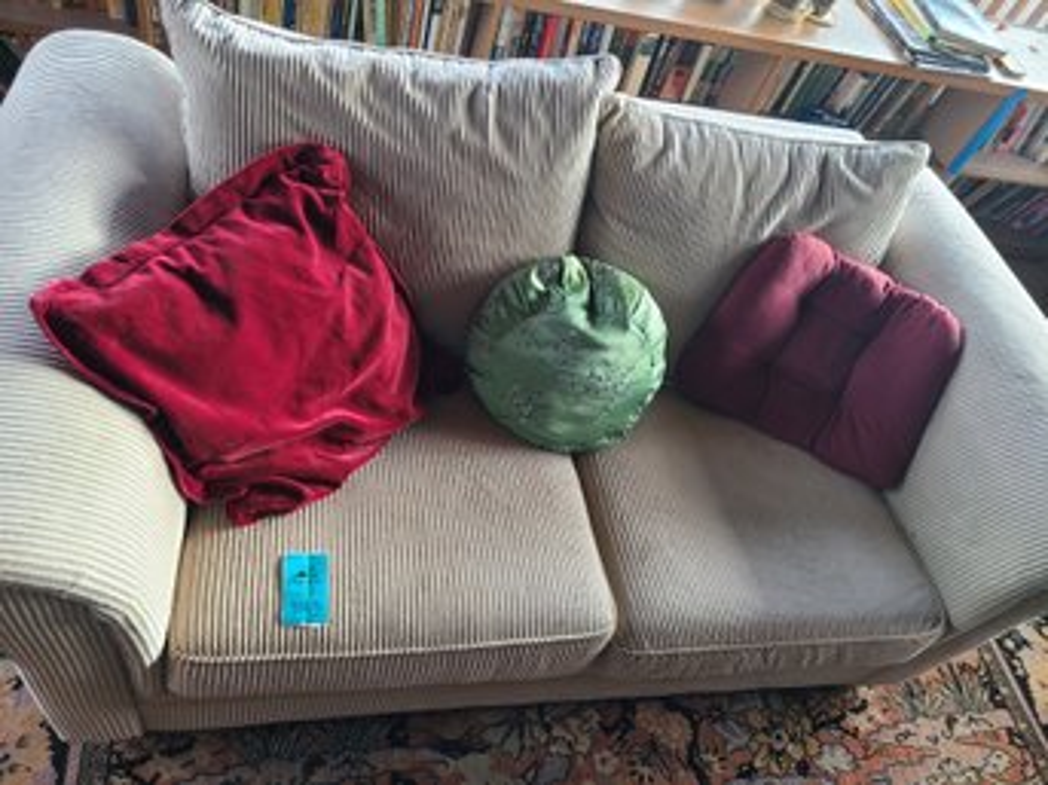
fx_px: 787
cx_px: 524
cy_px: 392
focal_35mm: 26
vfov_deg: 53.0
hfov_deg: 67.3
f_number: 1.8
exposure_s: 1/60
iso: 64
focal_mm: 5.4
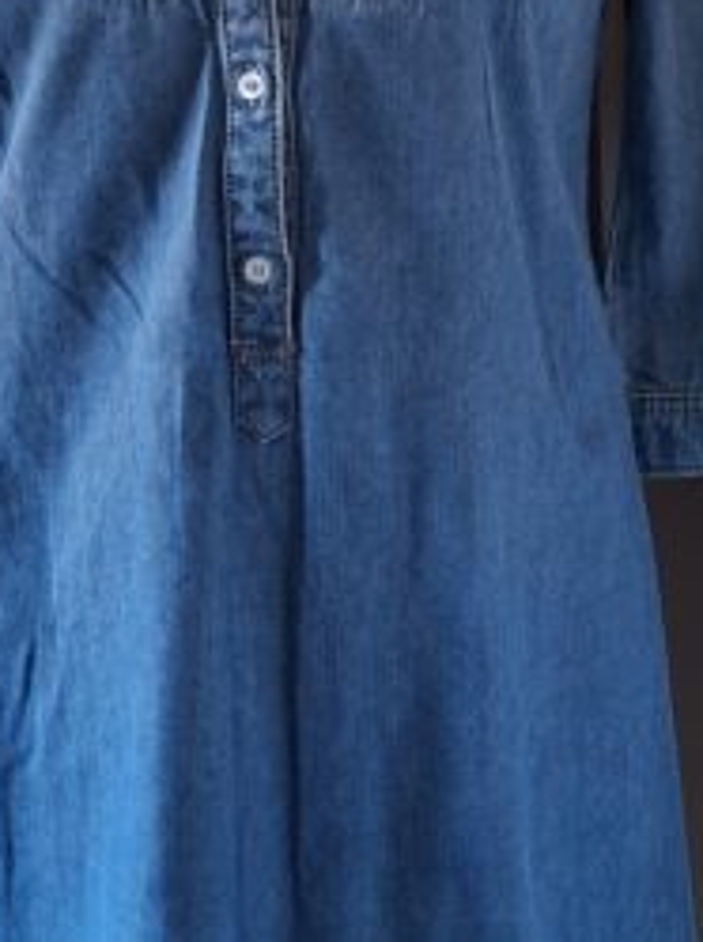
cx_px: 484
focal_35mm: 74
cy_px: 201
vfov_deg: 25.9
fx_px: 2009
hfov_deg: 19.8
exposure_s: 1/30
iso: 250
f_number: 1.8
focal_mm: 5.54
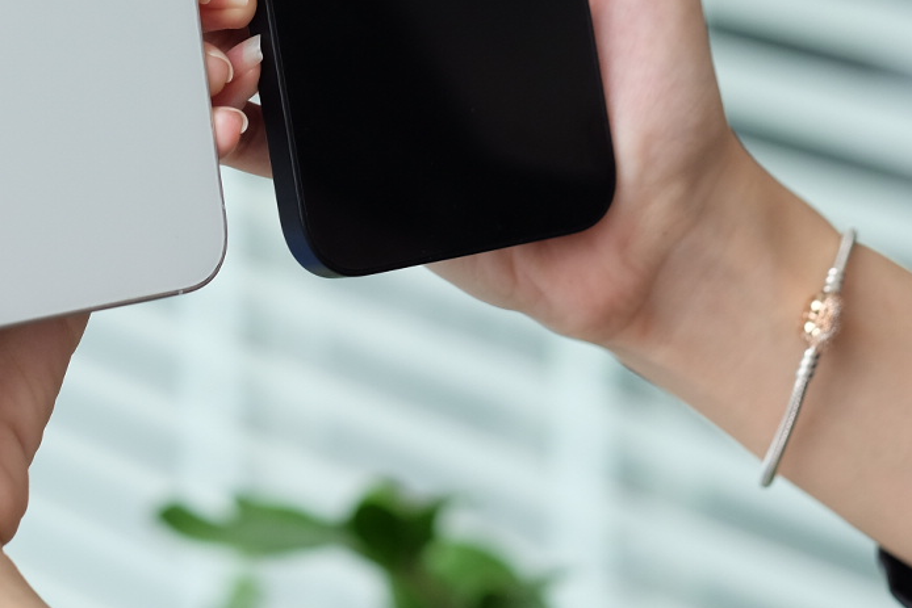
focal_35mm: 215
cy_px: -89
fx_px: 5447
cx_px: 305
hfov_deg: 9.6
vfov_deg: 6.4
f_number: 3.2
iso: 400
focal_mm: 56
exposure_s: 1/320
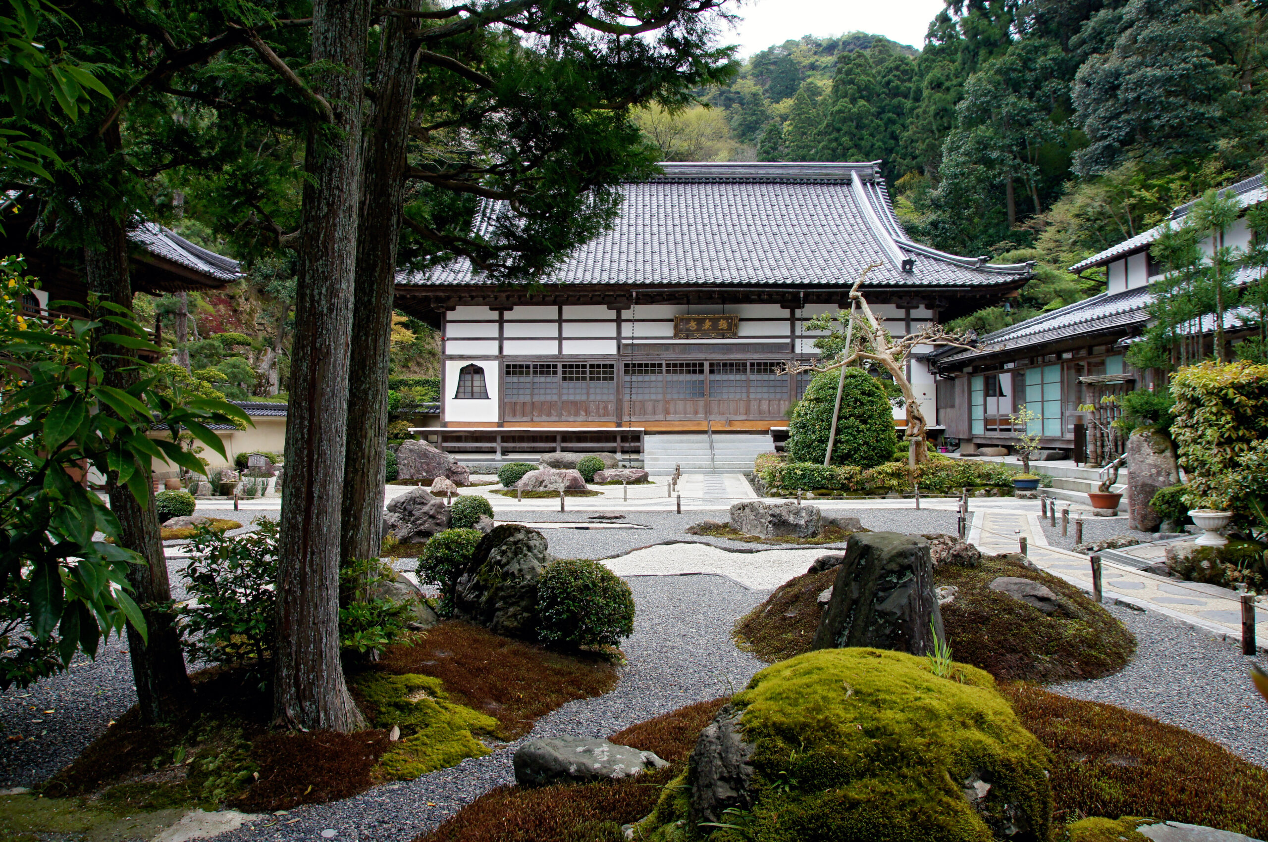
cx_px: 634
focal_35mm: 24
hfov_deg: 73.8
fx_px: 844
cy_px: 421
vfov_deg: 53.0
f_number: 8
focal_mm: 16
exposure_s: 1/80
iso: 400
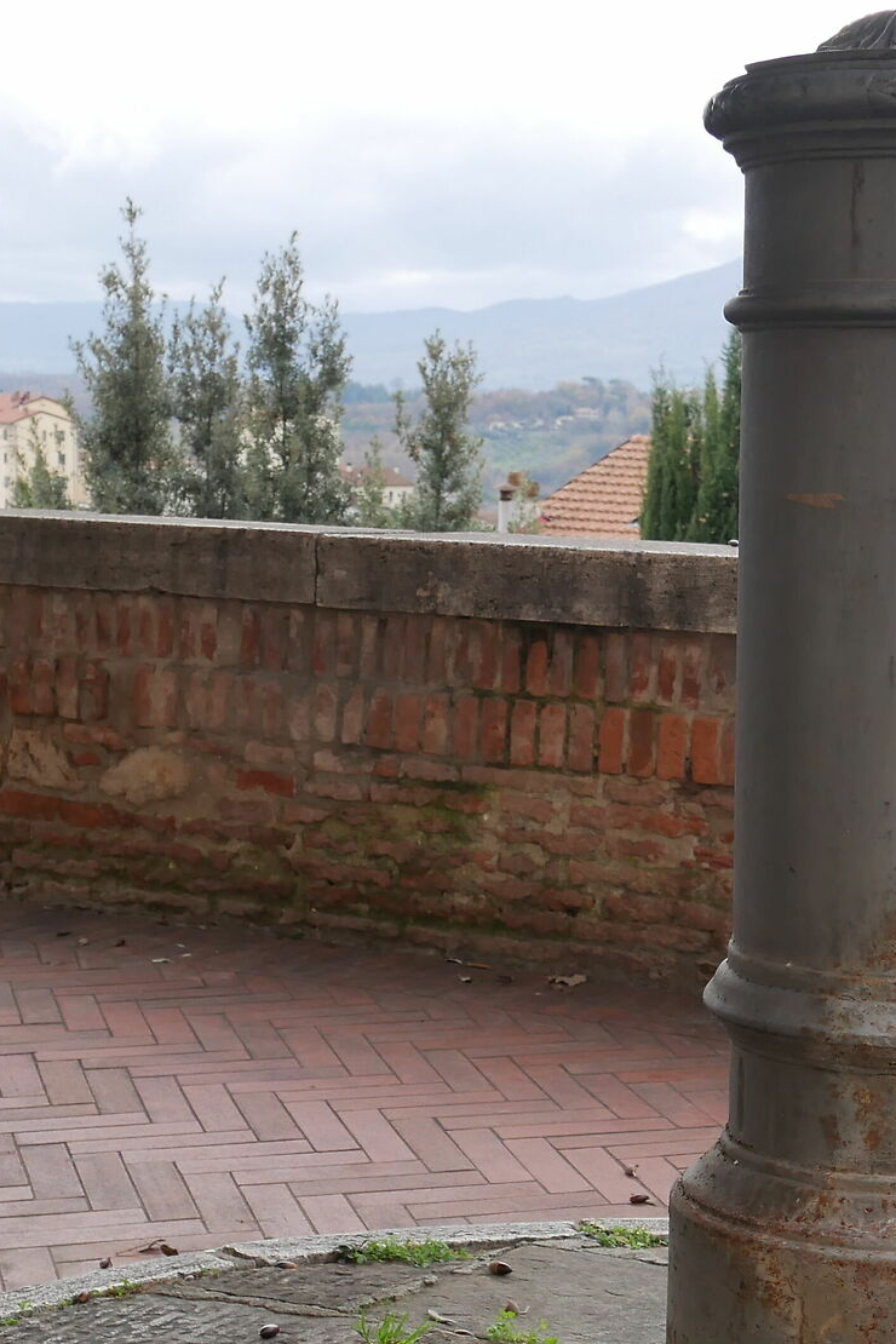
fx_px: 2688
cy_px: 972
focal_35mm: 72
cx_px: 628
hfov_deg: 18.8
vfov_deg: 27.8
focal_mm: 16
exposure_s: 1/200
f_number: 5.6
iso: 200
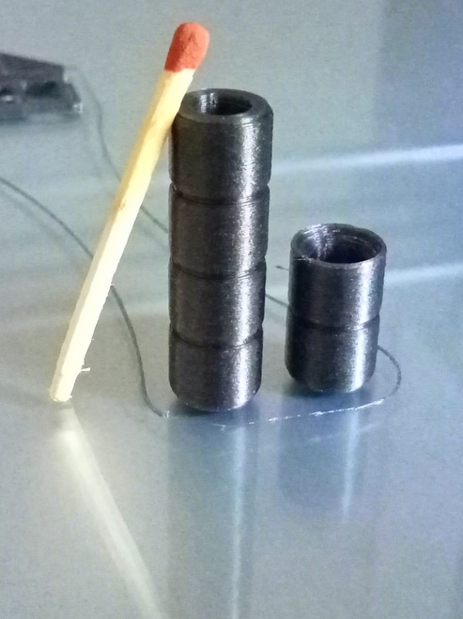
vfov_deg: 53.6
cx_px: 244
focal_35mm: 34
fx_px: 607
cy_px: 246
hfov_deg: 41.7
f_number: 2.2
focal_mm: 3.46
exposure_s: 1/25
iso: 3455
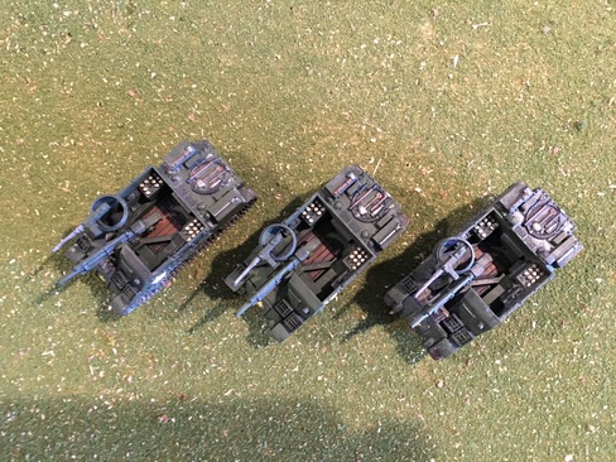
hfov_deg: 61.7
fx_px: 516
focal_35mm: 29
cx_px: 308
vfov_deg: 48.2
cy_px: 231
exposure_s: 1/15
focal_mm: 4.15
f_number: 2.2
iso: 400
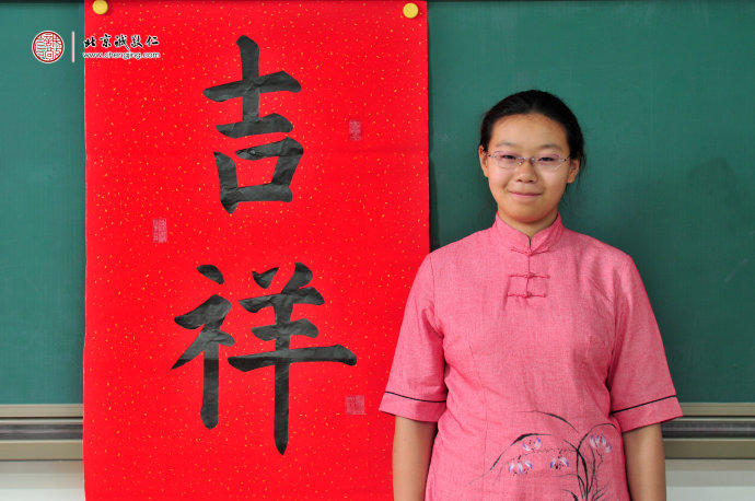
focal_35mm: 72
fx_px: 1508
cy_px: 250
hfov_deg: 28.1
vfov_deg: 18.9
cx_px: 378
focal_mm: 48
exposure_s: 1/50
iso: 200
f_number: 3.2
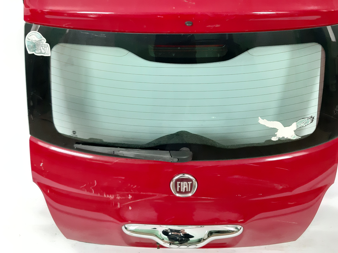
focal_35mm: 34
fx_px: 332
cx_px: 157
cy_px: 105
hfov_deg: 53.9
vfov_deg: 41.7
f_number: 1.7
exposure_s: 1/50
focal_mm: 3.93
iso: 400
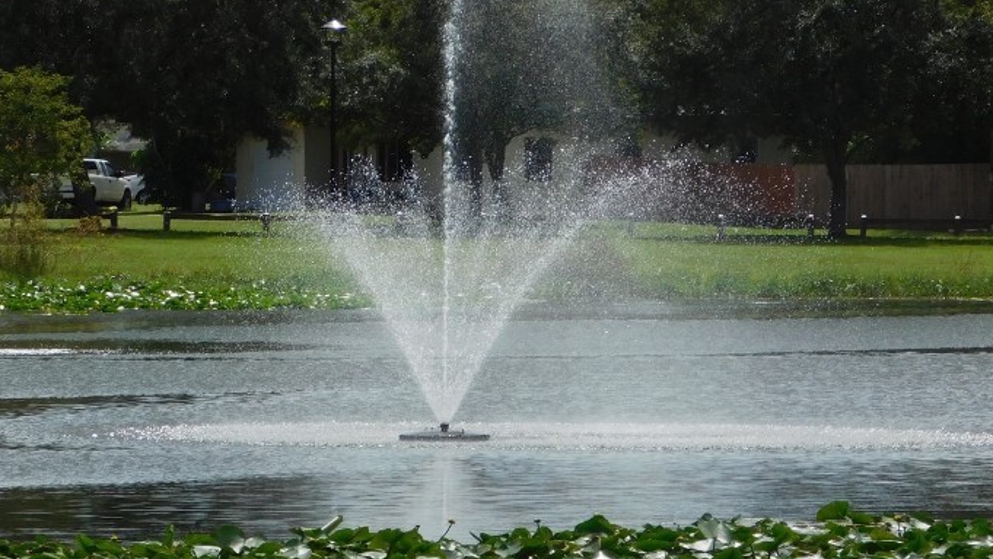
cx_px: 388
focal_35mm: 331
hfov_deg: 6.5
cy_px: 384
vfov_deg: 3.7
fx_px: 8715
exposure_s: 1/1000
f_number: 5.4
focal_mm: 35.9
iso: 125
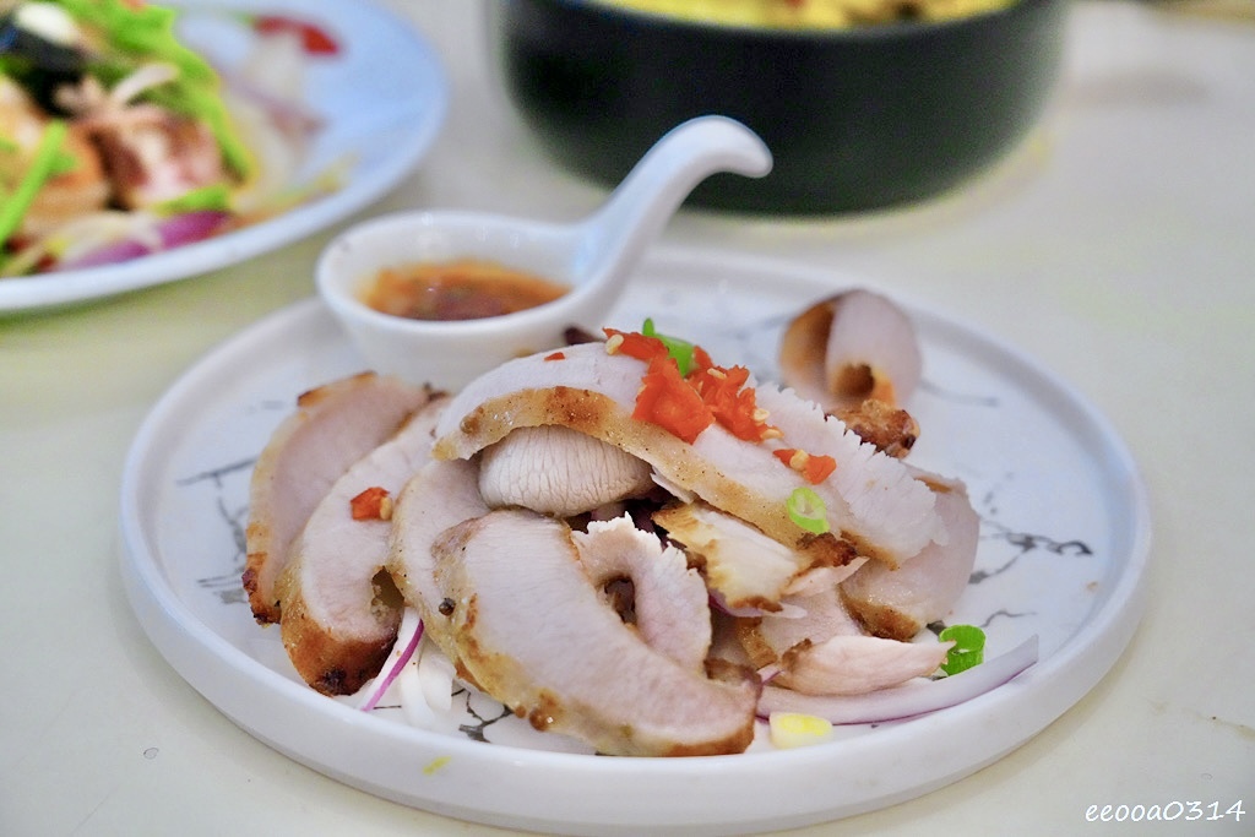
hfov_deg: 27.3
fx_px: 2580
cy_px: 418
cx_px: 628
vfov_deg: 18.4
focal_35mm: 74
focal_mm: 74
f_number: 5.6
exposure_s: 1/160
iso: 6400
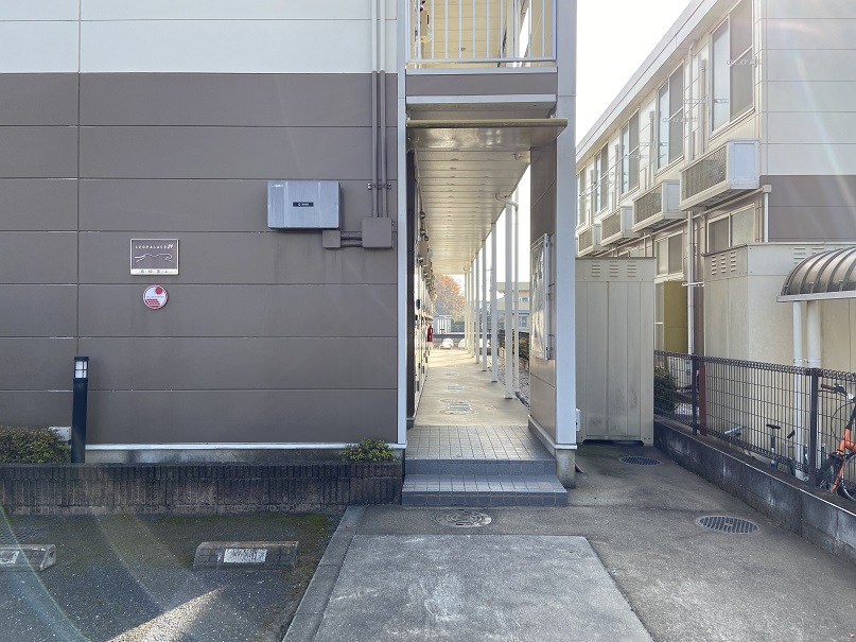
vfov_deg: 53.1
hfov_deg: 67.3
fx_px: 643
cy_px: 321
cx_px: 428
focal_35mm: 26
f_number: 1.8
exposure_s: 1/747
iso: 32
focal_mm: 4.25
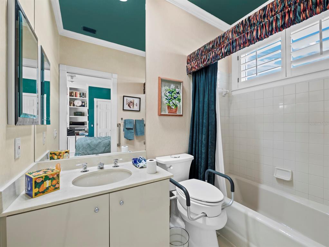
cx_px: 164
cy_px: 124
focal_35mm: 14
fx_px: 133
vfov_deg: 85.7
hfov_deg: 102.0
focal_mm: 7
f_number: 11
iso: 200
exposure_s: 1/2
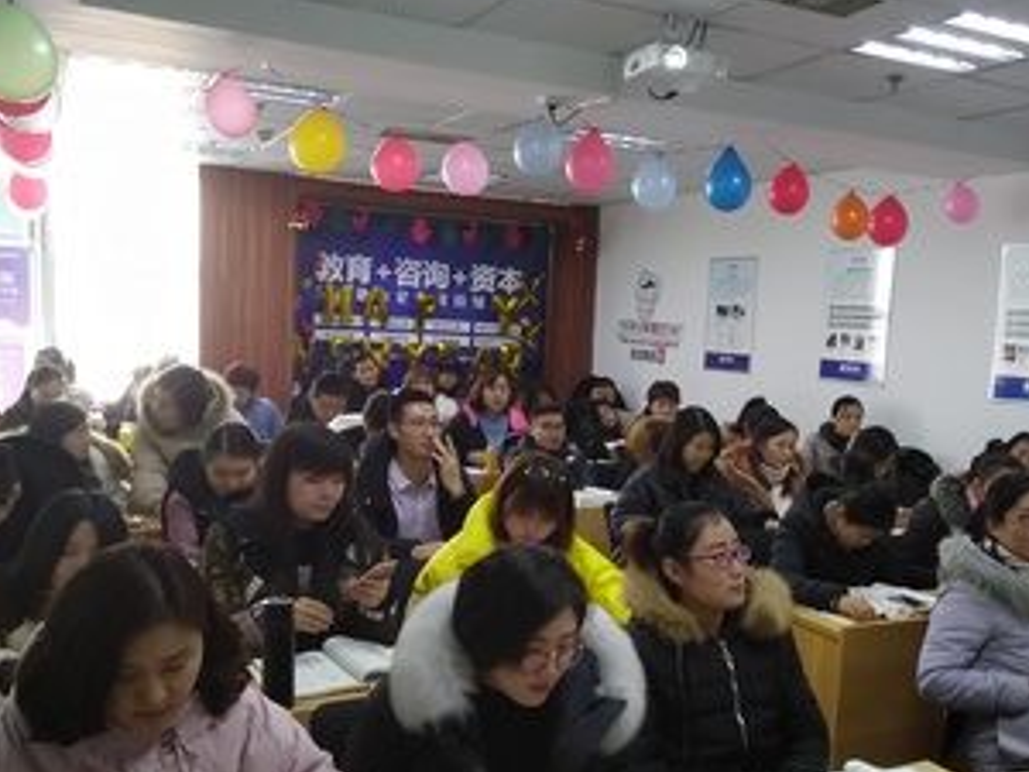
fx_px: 1070
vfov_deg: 39.4
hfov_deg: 51.0
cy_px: 473
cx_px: 628
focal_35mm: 36
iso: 640
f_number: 2
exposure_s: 1/30
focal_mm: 3.66
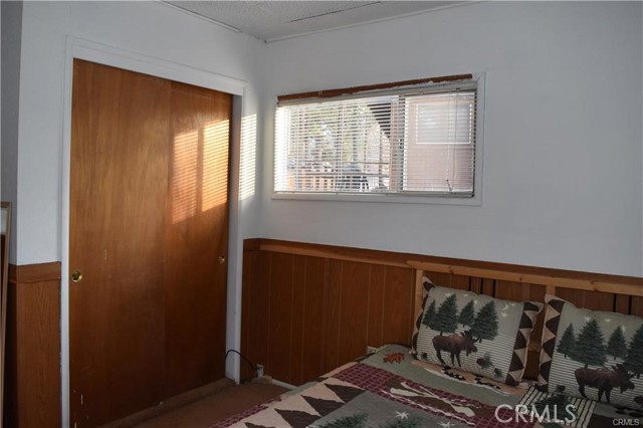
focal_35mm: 27
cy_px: 214
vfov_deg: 47.9
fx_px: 482
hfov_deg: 67.4
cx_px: 322
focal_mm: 18
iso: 800
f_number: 5
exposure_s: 1/100
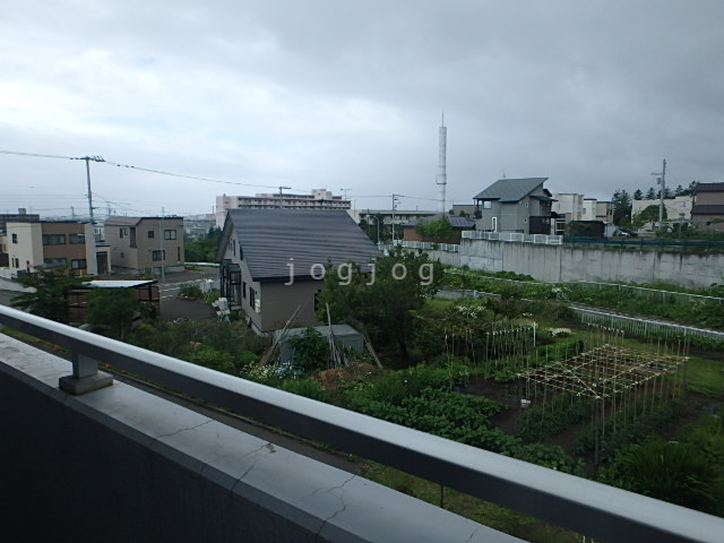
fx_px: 439
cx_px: 362
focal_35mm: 21
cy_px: 272
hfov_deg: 79.0
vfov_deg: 63.4
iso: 125
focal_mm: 3.7
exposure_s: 1/1000
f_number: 3.5
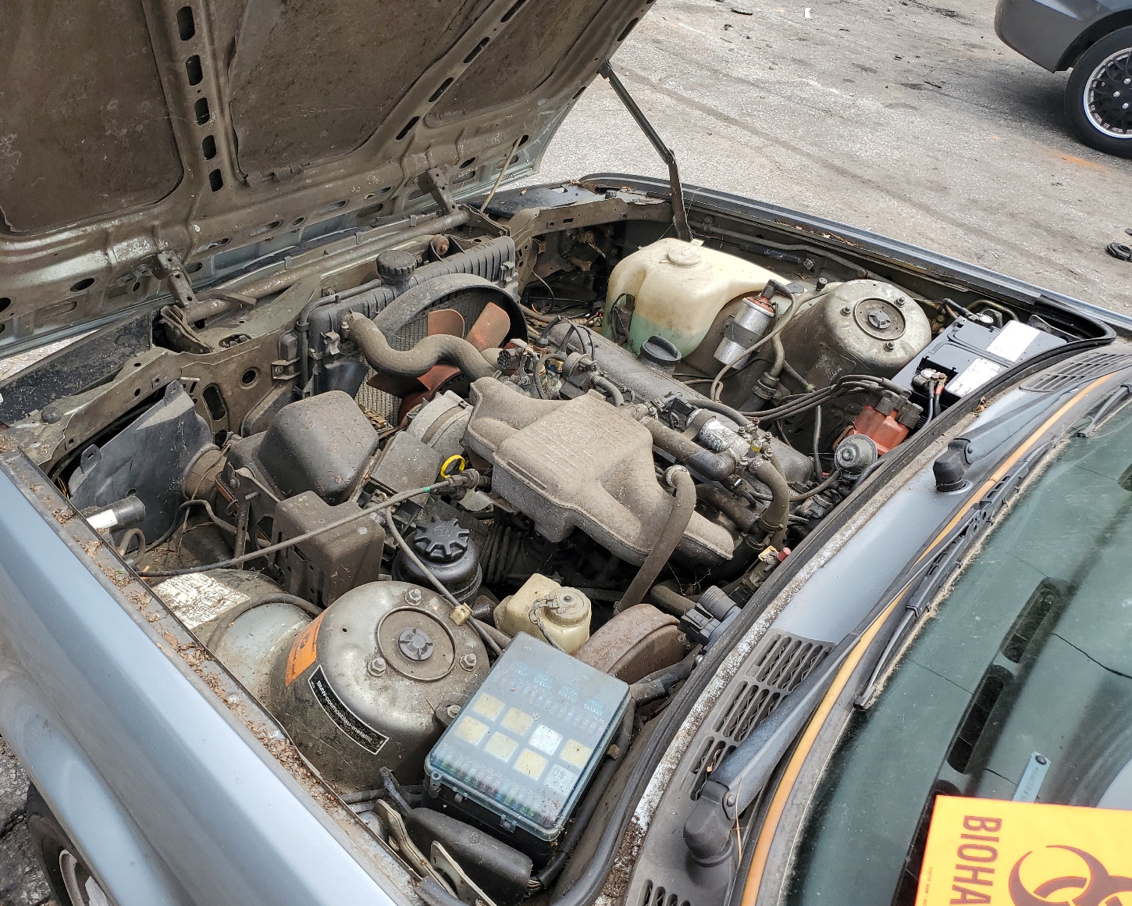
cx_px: 514
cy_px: 467
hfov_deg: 62.1
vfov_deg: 51.5
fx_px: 938
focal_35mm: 28
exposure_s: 1/833
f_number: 1.5
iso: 50
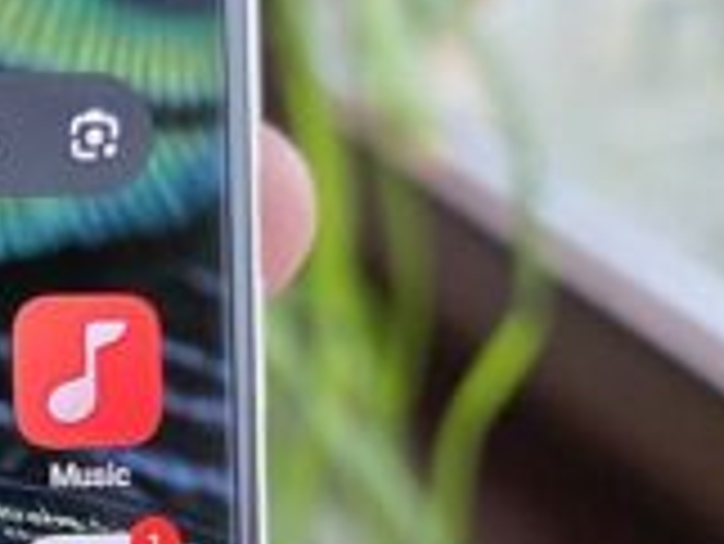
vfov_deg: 10.1
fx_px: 3056
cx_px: -301
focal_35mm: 146
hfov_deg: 12.9
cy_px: 611
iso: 400
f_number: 1.7
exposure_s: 1/120
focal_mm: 6.3
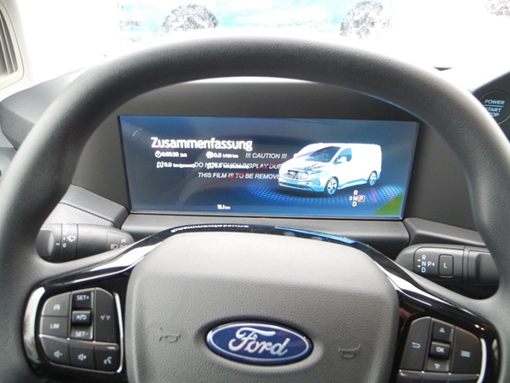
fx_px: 442
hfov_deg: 59.9
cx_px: 267
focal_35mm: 30
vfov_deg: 46.8
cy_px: 197
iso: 640
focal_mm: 6
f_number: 2.8
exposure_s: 1/30
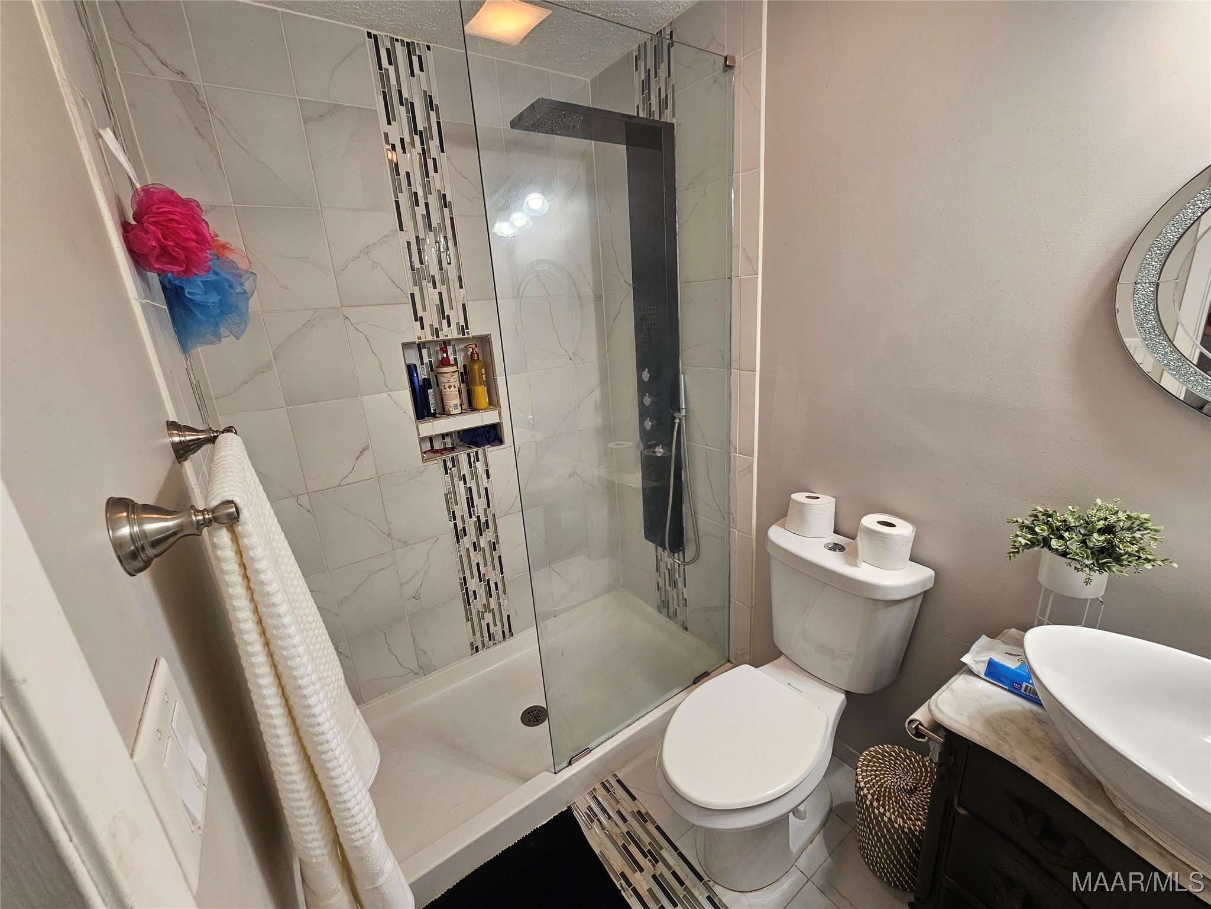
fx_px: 455
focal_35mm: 13
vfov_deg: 89.9
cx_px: 606
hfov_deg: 106.2
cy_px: 454
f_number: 2.2
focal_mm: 2.2
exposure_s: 1/60
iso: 125
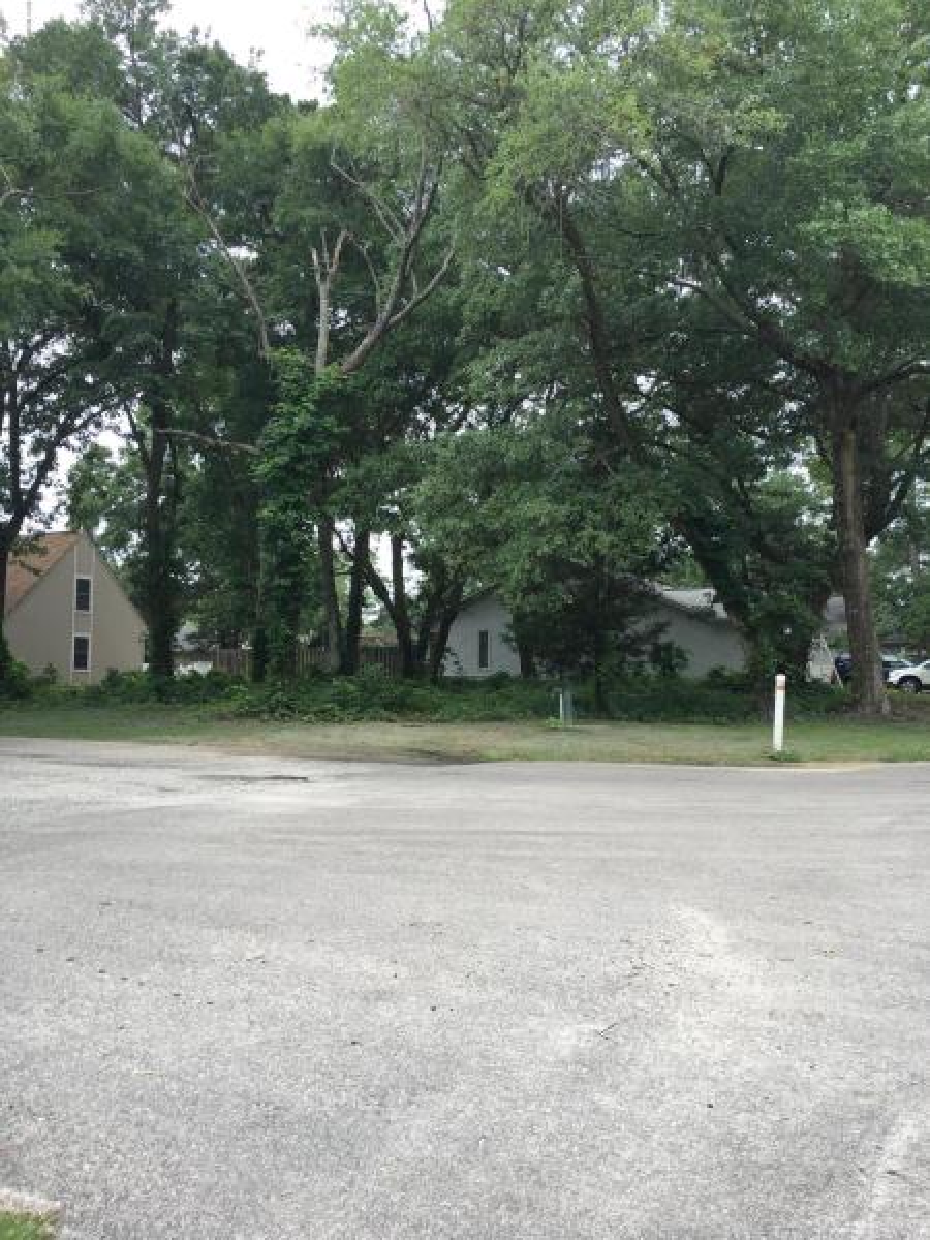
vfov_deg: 61.7
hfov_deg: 48.2
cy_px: 620
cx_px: 465
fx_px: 1039
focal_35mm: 29
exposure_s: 1/274
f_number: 2.2
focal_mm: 4.15
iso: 25
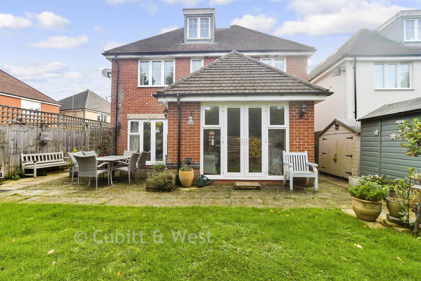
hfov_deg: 100.4
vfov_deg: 77.3
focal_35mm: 15
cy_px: 140
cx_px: 210
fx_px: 175
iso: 160
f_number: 8
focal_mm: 10
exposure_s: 1/160
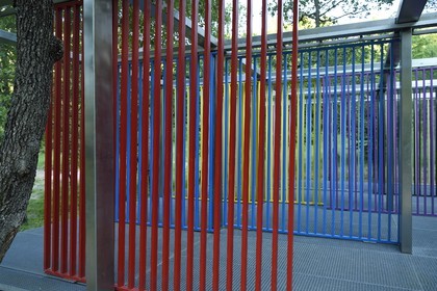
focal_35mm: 29
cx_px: 218
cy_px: 146
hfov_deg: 63.7
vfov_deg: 45.0
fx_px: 352
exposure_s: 1/40
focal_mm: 29
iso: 200
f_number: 5
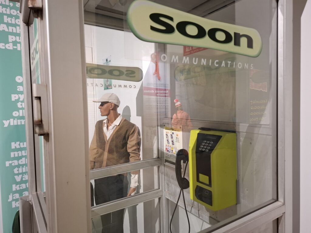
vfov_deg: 58.9
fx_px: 207
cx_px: 156
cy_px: 116
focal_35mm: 23
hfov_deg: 73.9
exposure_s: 1/33
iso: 400
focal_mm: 5.54
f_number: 1.8
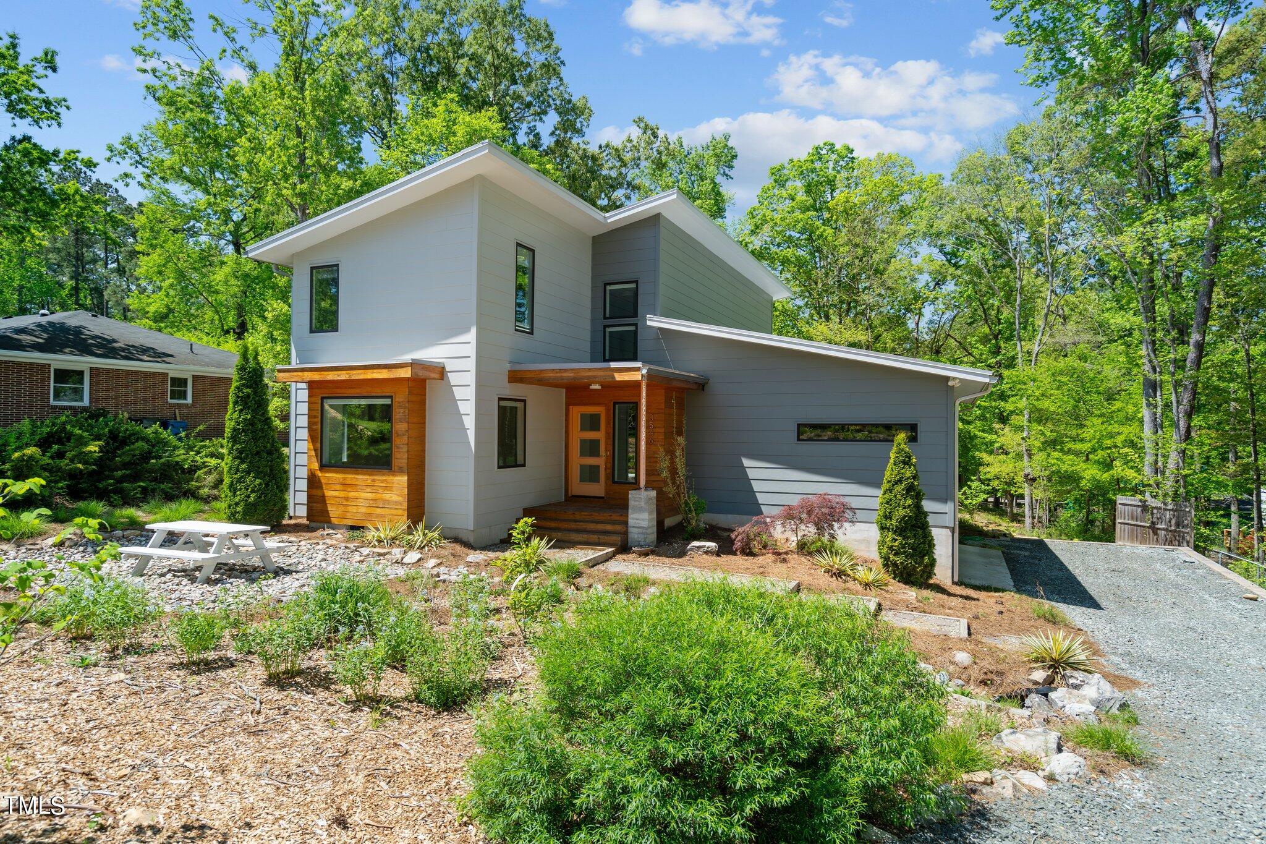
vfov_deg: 61.9
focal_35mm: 20
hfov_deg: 84.0
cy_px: 422
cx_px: 633
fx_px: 703
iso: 100
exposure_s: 1/90
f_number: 4.5
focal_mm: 20
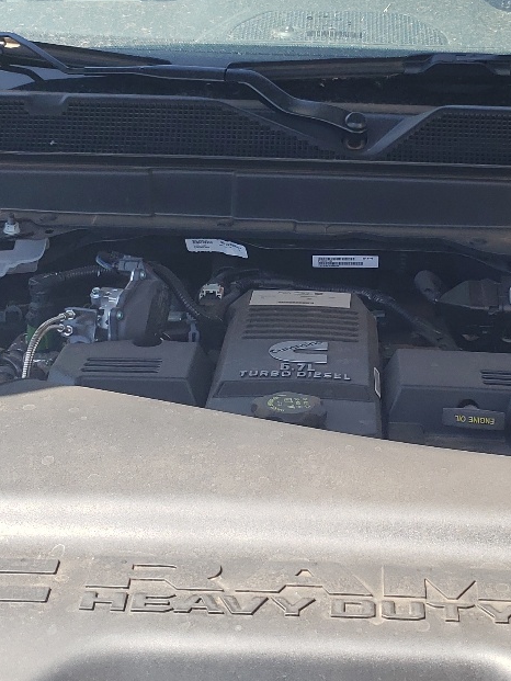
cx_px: 347
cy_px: 243
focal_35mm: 67
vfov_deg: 28.8
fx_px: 1318
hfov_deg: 21.8
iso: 50
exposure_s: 1/833
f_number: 1.5
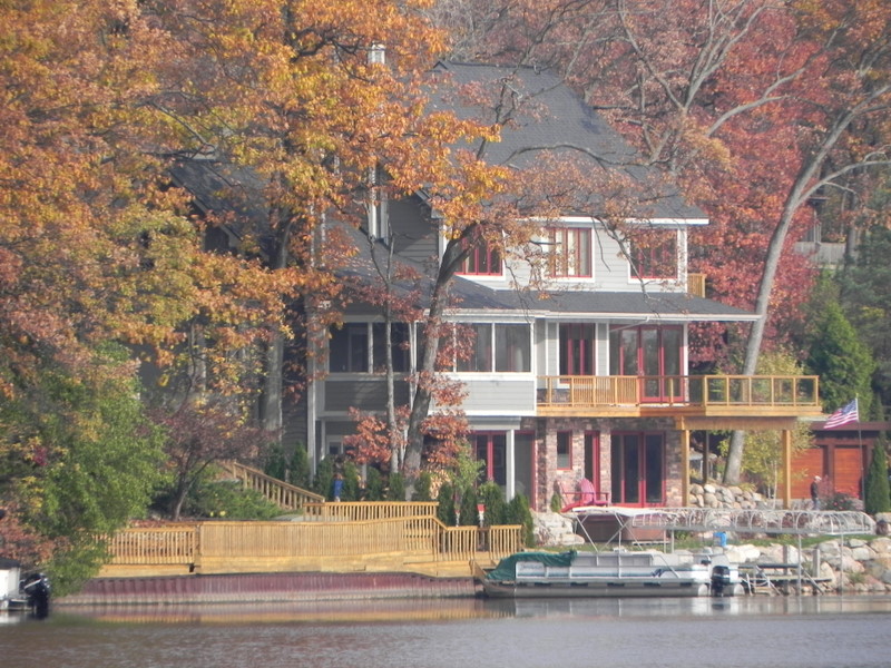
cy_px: 334
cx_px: 446
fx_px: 17451
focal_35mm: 678
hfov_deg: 2.9
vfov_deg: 2.2
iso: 160
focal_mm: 120
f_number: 6.3
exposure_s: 1/297
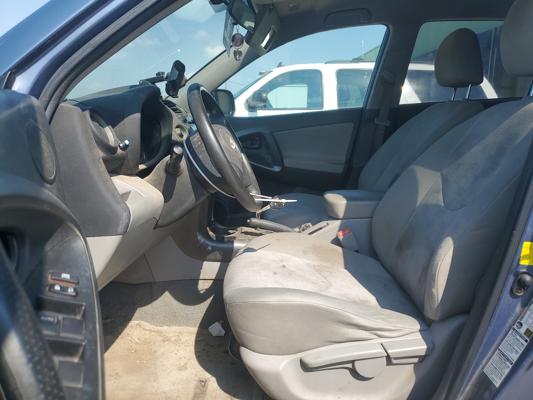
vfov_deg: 53.1
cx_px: 266
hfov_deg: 67.3
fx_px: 400
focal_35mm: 26
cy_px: 200
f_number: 1.5
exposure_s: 1/1667
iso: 50
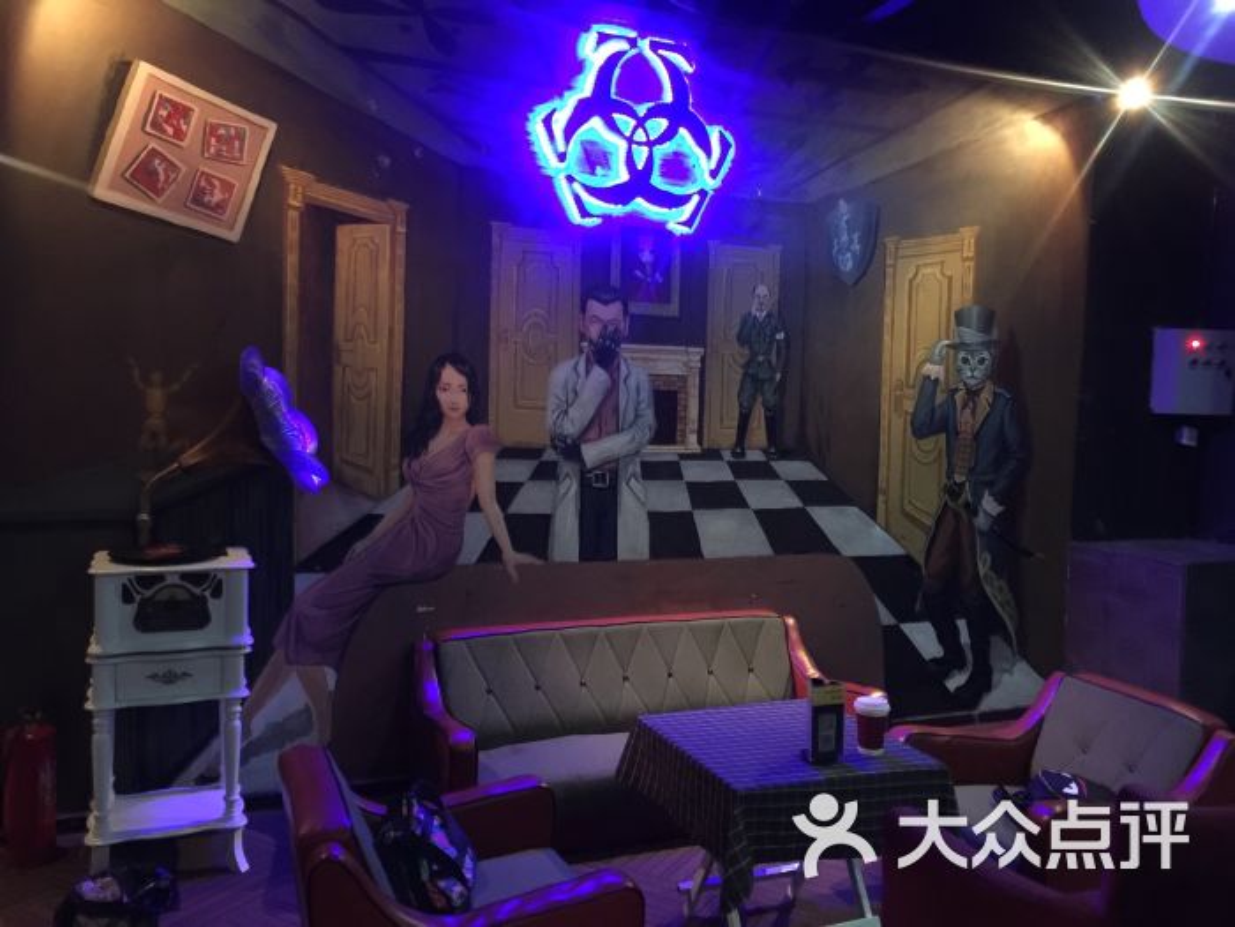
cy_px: 464
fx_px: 1035
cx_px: 618
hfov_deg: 61.7
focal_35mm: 29
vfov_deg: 48.2
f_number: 2.2
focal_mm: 4.15
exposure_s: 1/4
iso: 200
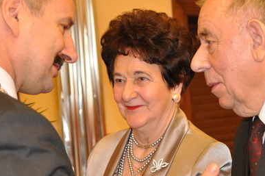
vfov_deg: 15.4
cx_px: 206
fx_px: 647
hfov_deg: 22.9
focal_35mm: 88
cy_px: 124
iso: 800
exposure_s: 1/60
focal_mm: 32
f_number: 3.3
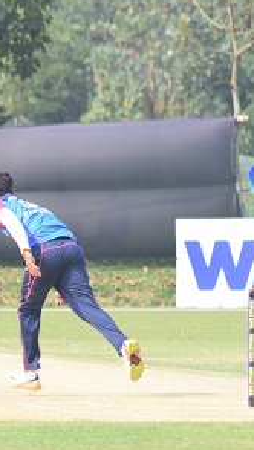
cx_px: 35
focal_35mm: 961
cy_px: 236
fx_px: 11474
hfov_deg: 1.3
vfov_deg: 2.2
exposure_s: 1/250
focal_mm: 300
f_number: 8
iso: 320
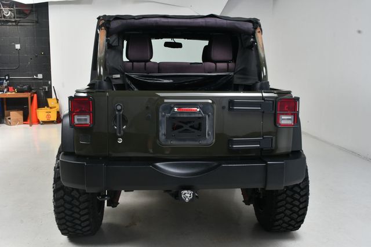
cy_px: 124
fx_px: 402
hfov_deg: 49.6
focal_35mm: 39
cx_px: 186
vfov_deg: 34.2
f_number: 11
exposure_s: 1/160
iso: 100
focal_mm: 26
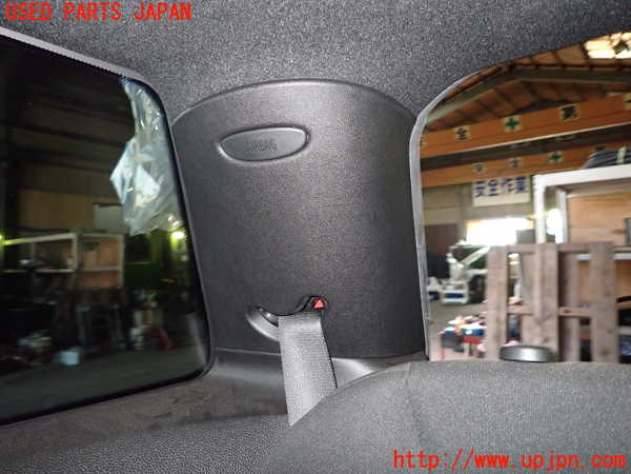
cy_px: 237
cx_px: 316
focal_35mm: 25
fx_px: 456
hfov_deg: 69.4
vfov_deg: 54.9
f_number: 5.6
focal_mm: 4.5
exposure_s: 1/30
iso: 500
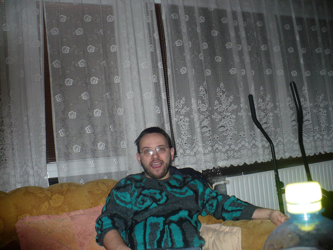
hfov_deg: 50.1
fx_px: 356
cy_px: 125
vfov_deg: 38.7
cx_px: 166
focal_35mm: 37
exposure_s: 1/30
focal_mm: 6.1
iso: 160
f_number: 2.8
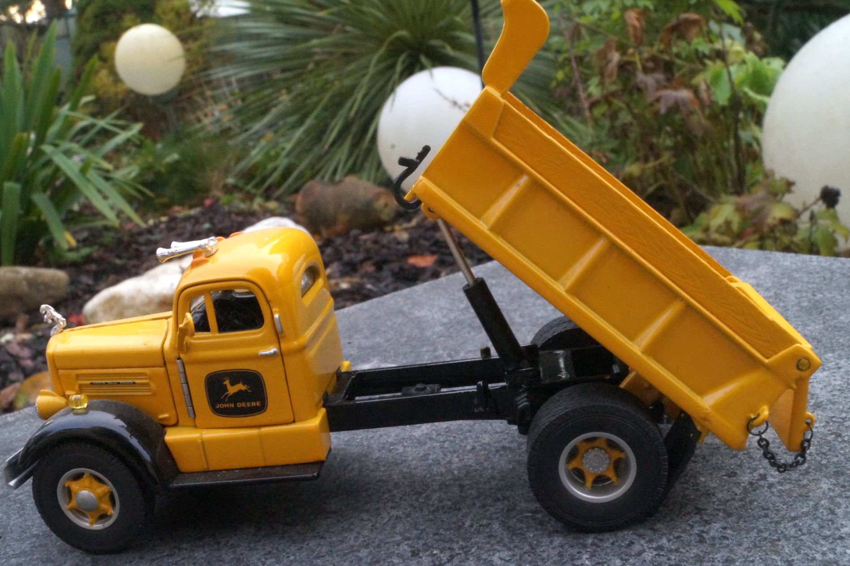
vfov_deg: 32.6
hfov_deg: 47.4
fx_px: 968
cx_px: 404
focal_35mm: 41
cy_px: 295
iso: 3200
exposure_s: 1/40
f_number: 25
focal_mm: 26
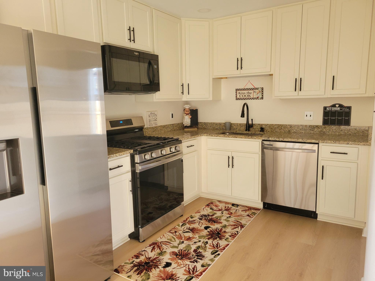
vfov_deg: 53.1
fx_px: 282
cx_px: 188
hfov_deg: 67.3
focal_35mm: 26
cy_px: 140
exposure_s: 1/60
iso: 160
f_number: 1.8
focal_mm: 5.4
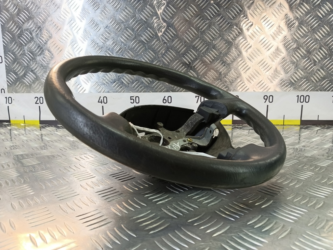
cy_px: 125
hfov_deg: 73.9
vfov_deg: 58.9
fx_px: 221
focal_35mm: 23
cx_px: 166
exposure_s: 1/50
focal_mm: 4.11
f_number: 1.6
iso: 128
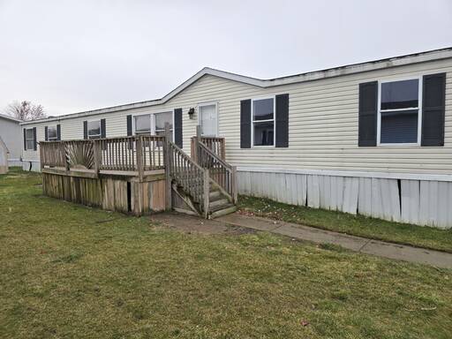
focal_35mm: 23
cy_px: 170
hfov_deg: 73.9
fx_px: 300
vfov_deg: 58.9
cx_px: 226
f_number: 1.7
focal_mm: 6.3
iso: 12
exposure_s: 1/218
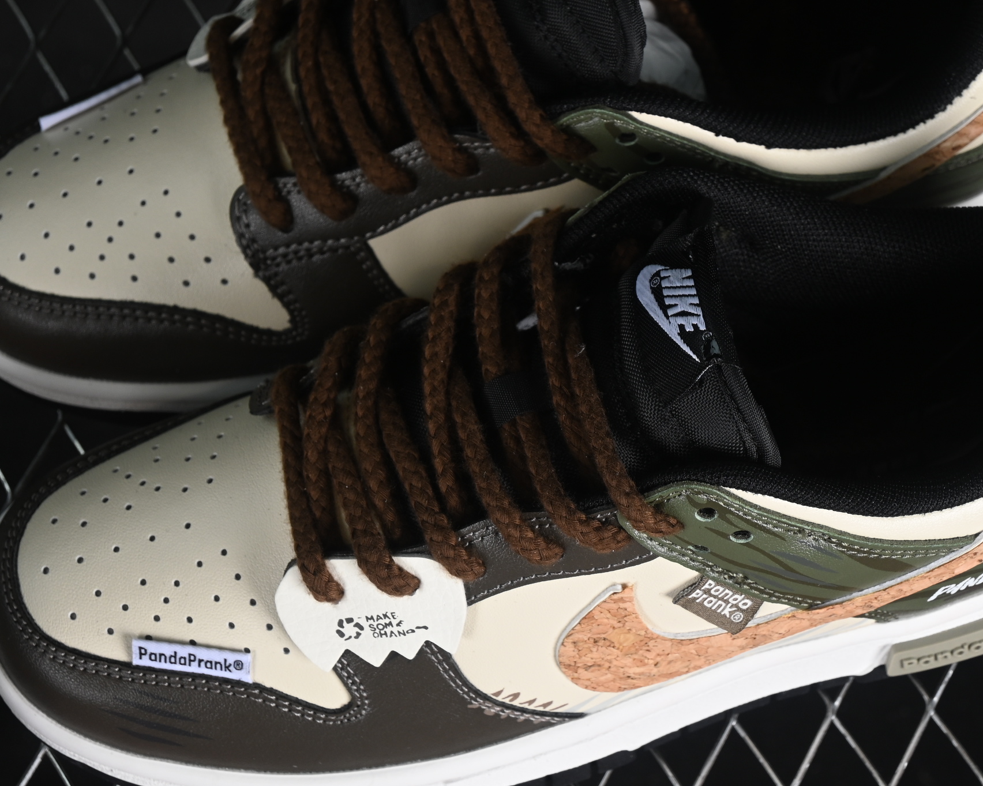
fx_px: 3346
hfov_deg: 16.7
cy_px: 336
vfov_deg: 13.4
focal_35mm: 115
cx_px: 554
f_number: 6.3
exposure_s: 1/60
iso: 160
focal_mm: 50
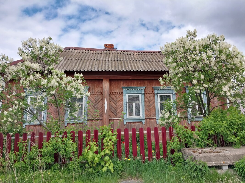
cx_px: 122
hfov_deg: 67.3
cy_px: 92
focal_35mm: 26
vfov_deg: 53.1
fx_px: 184
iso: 20
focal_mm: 4
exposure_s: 1/346
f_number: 1.8
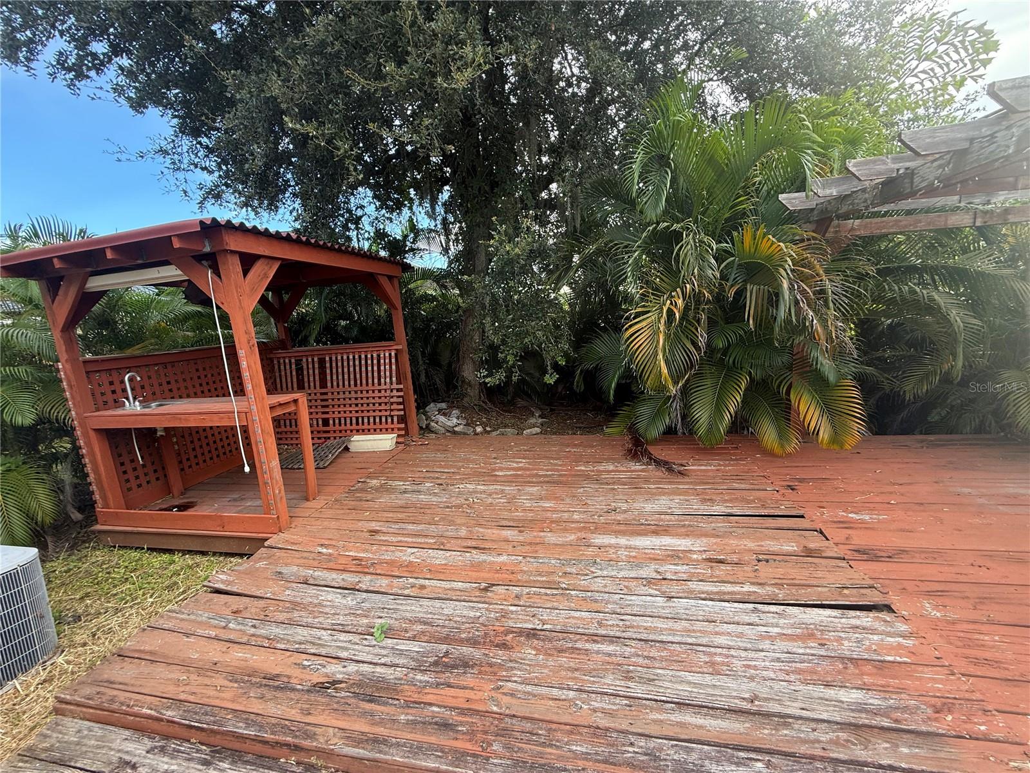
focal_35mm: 14
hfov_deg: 102.1
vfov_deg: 85.7
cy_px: 386
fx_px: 417
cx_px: 515
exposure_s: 1/113
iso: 64
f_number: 2.2
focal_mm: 2.22
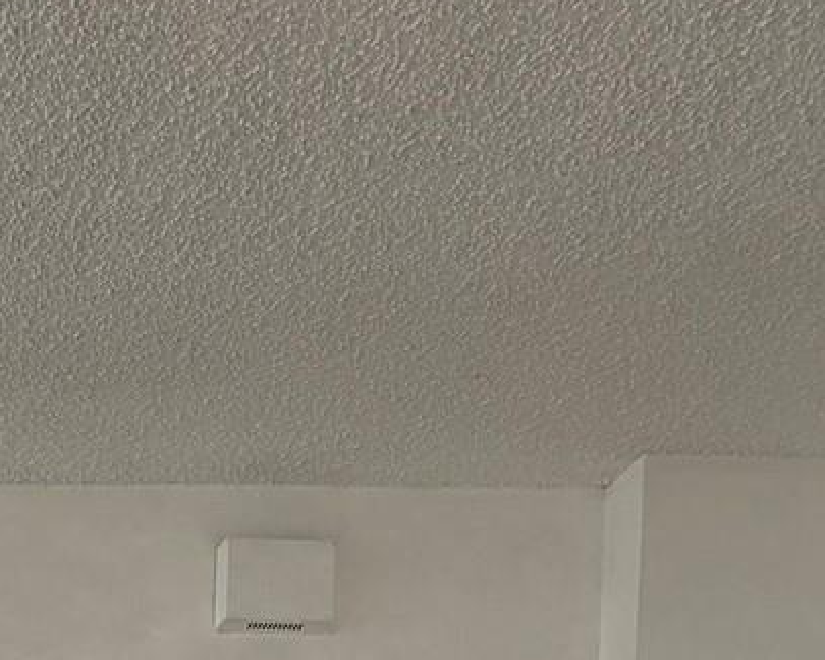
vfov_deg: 20.9
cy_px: 1133
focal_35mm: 54
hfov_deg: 32.0
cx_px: -2
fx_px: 1319
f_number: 2.2
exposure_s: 1/120
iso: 64
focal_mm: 2.22
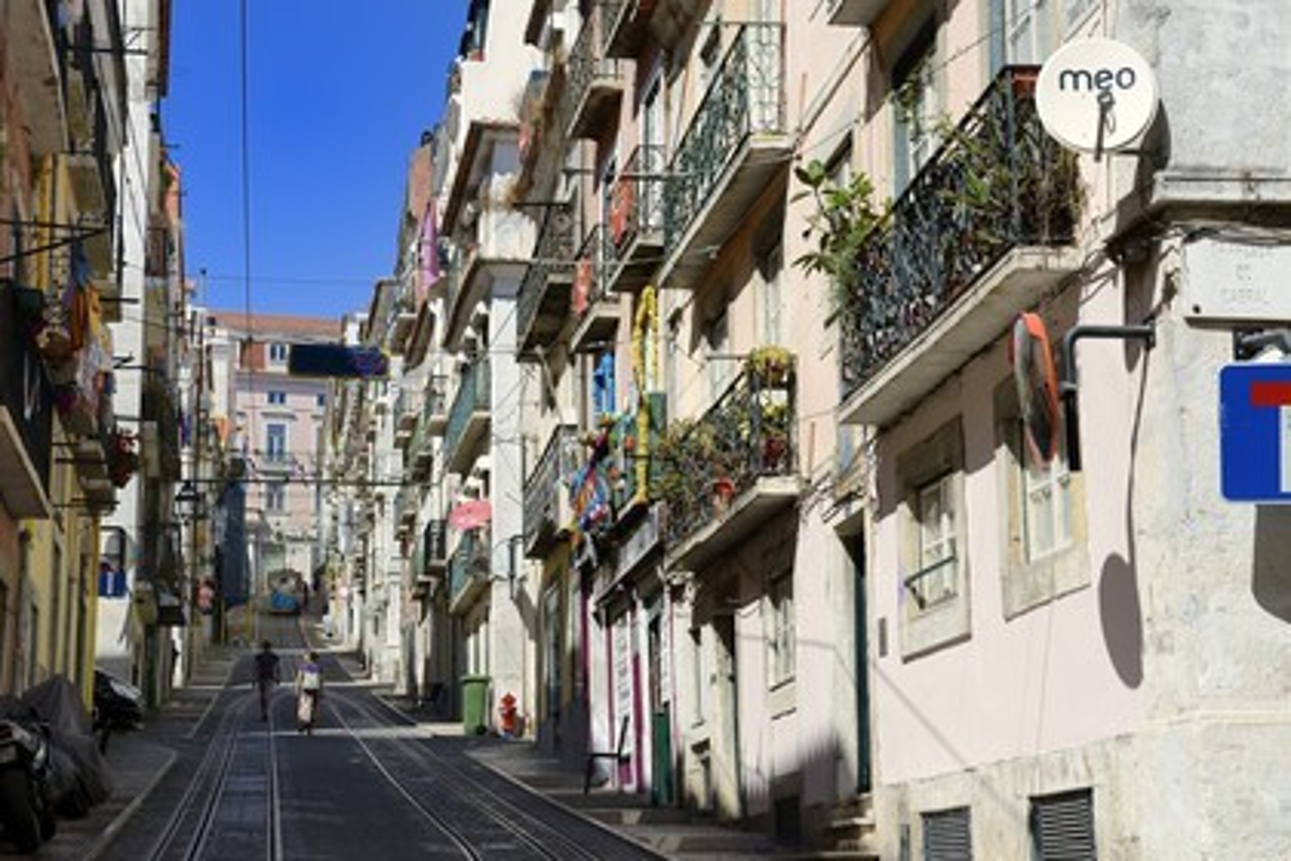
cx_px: 646
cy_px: 430
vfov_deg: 19.5
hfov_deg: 28.8
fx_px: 2510
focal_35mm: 70
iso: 100
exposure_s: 1/320
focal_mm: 70
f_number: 9
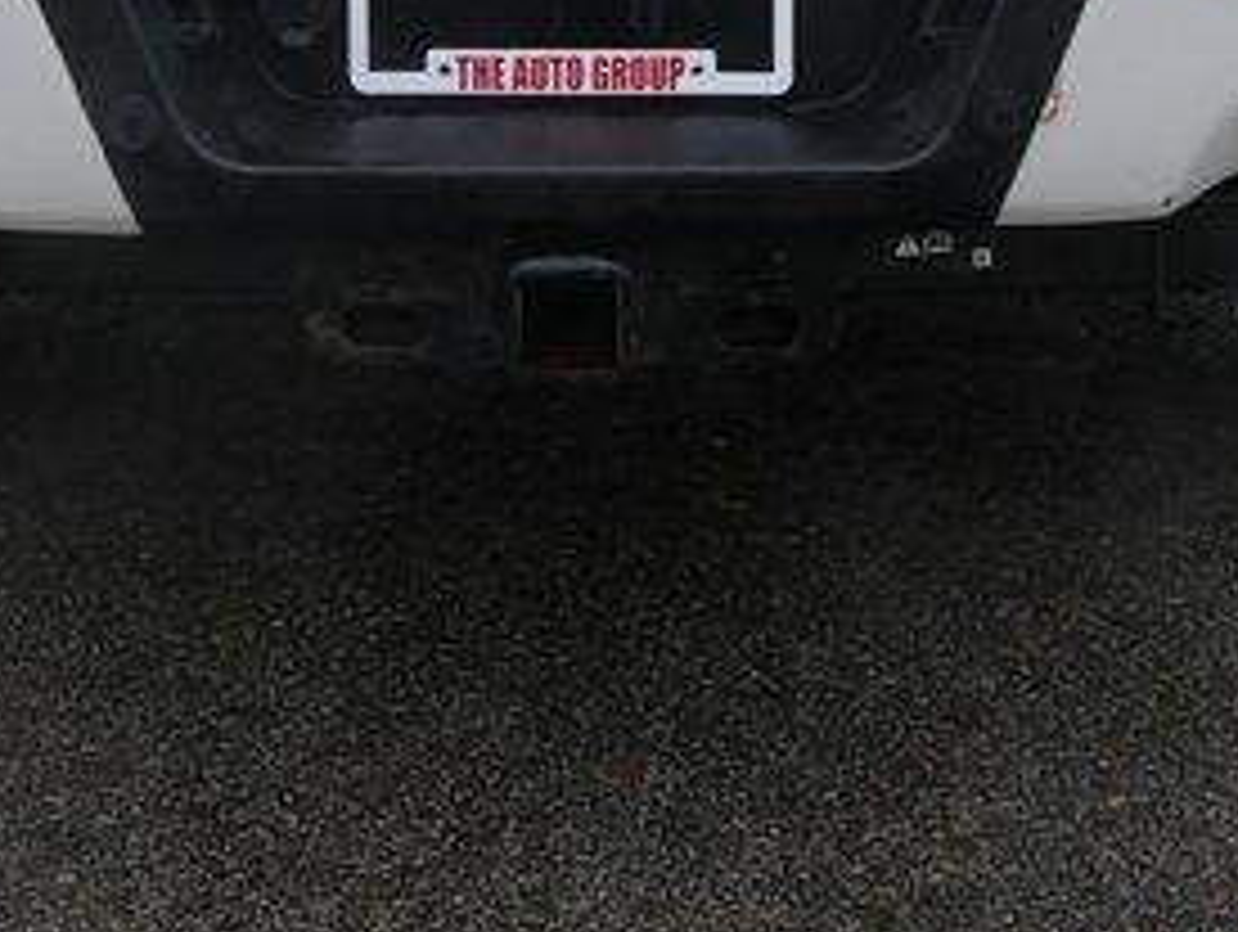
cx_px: 576
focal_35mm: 119
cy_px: -486
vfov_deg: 11.9
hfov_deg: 16.5
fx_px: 4261
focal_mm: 16
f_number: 5
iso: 200
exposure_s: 1/160
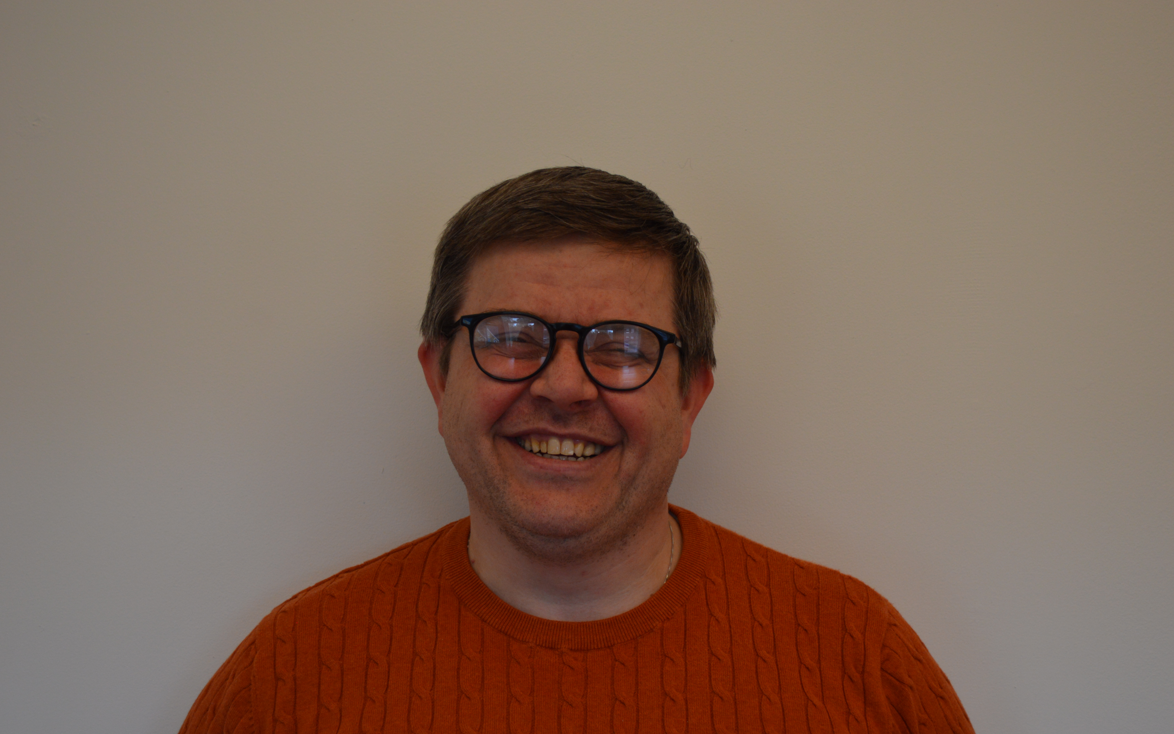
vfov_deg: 26.3
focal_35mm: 49
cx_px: 586
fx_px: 1568
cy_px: 385
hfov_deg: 41.1
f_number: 4.8
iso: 400
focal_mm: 32
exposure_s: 1/40
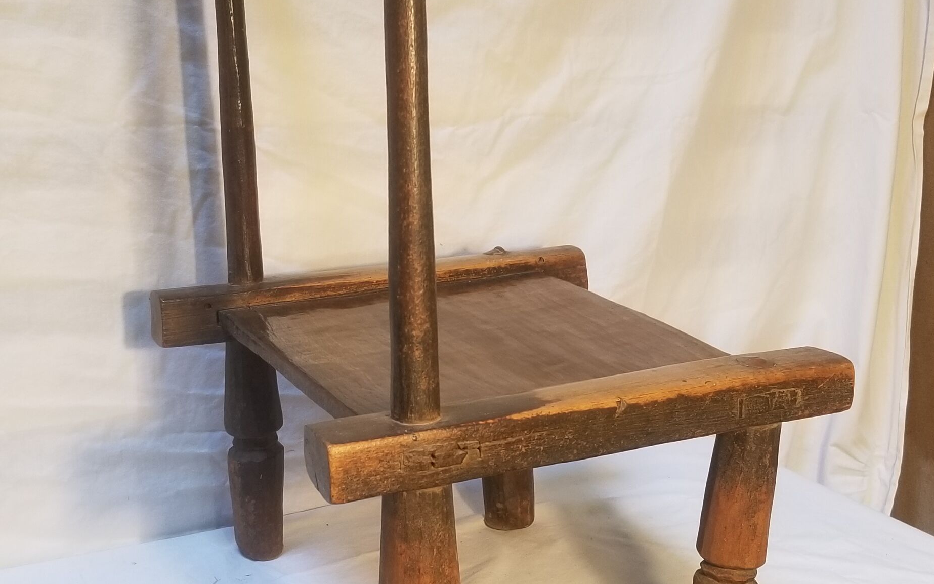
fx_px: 1095
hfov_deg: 46.2
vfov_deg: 29.9
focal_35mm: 43
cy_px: 306
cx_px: 493
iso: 100
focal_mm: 4.25
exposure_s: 1/50
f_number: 1.7
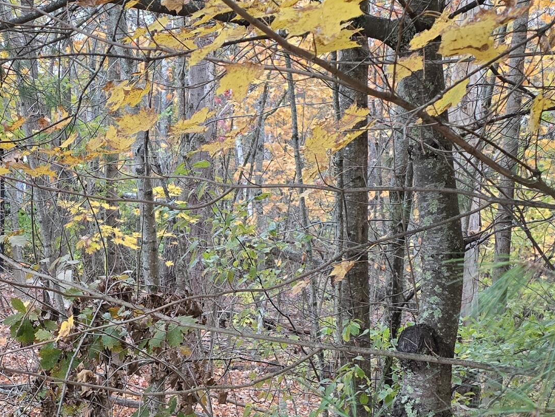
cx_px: 176
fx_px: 1026
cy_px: 362
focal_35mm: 64
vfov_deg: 22.5
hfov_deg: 30.0
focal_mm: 6.3
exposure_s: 1/120
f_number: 1.7
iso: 500
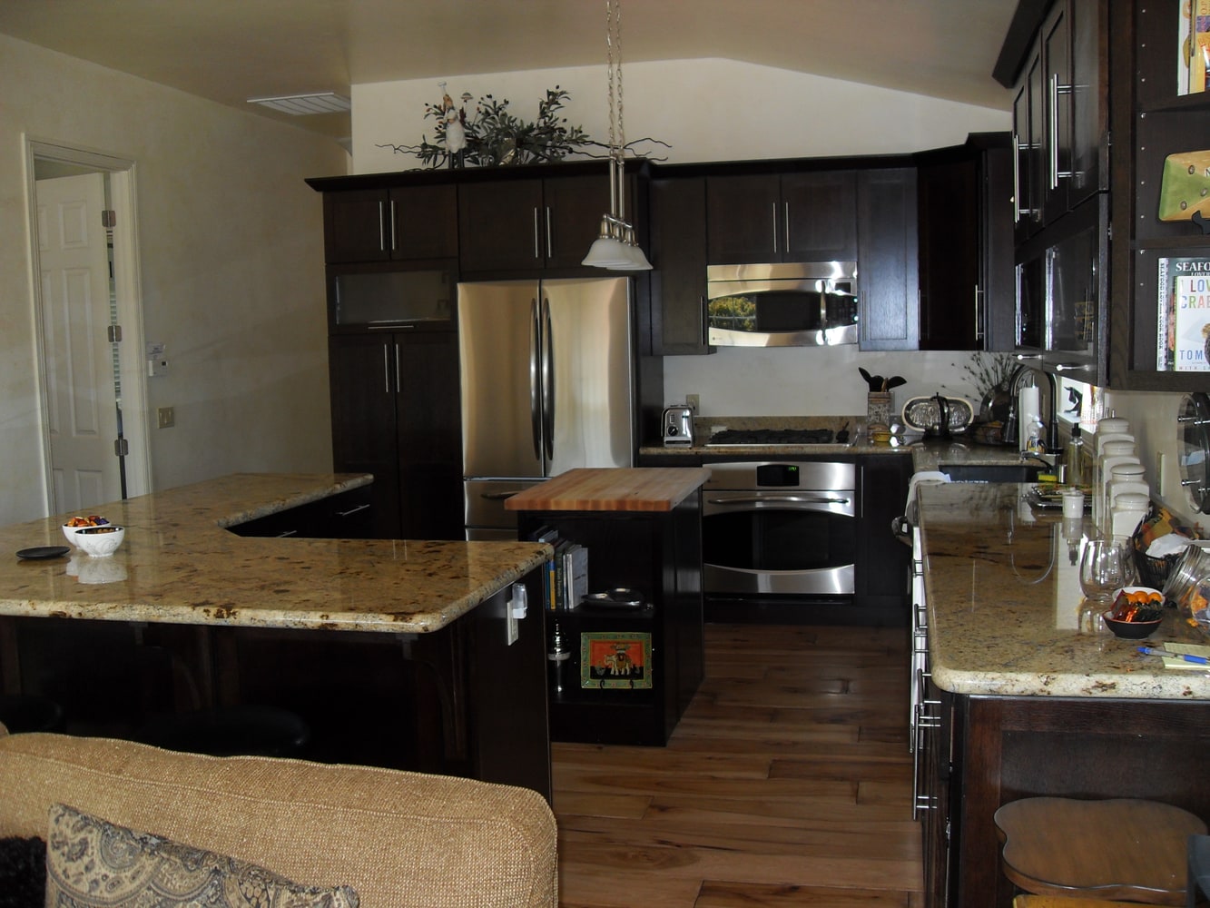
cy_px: 454
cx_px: 605
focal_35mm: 34
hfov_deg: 54.0
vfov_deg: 41.8
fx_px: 1189
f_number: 2.8
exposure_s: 1/45
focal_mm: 6.3
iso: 120
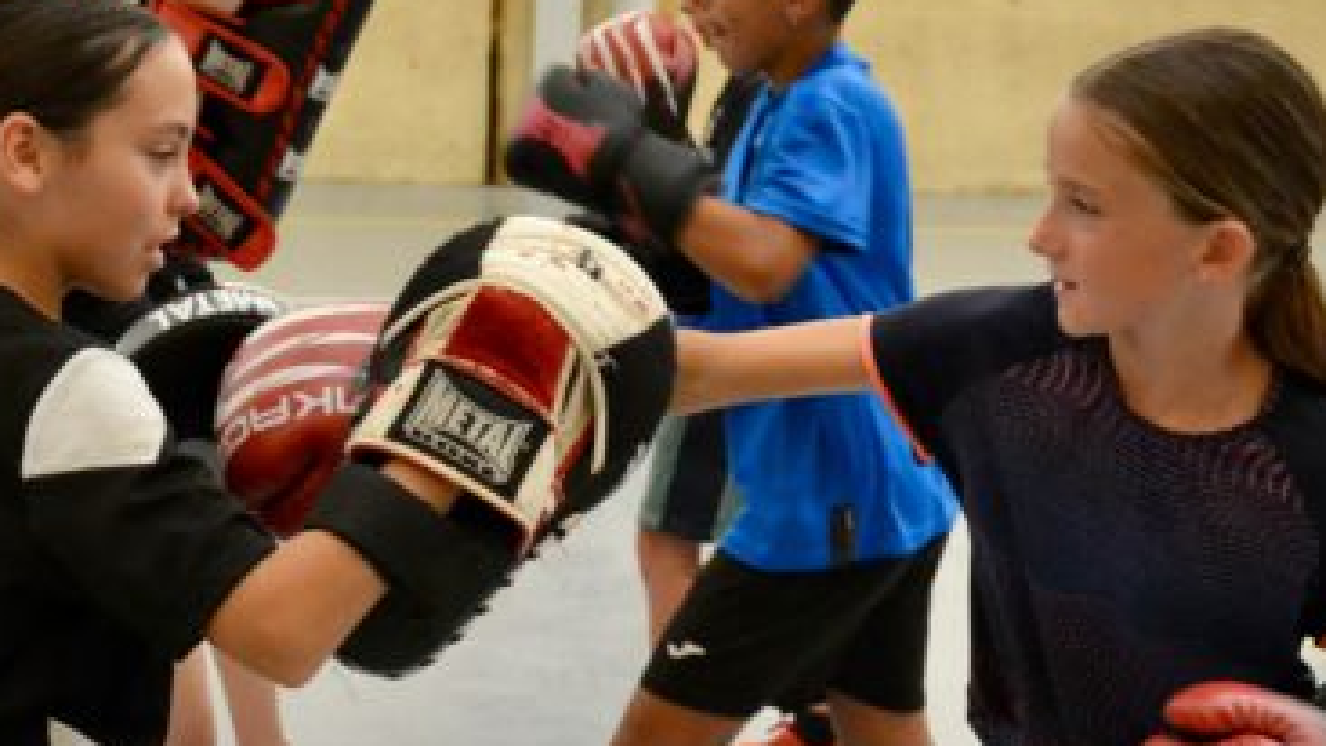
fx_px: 3587
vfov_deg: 11.9
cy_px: 275
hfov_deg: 20.9
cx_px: 587
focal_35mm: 102
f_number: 4.2
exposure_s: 1/200
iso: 3200
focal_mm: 34
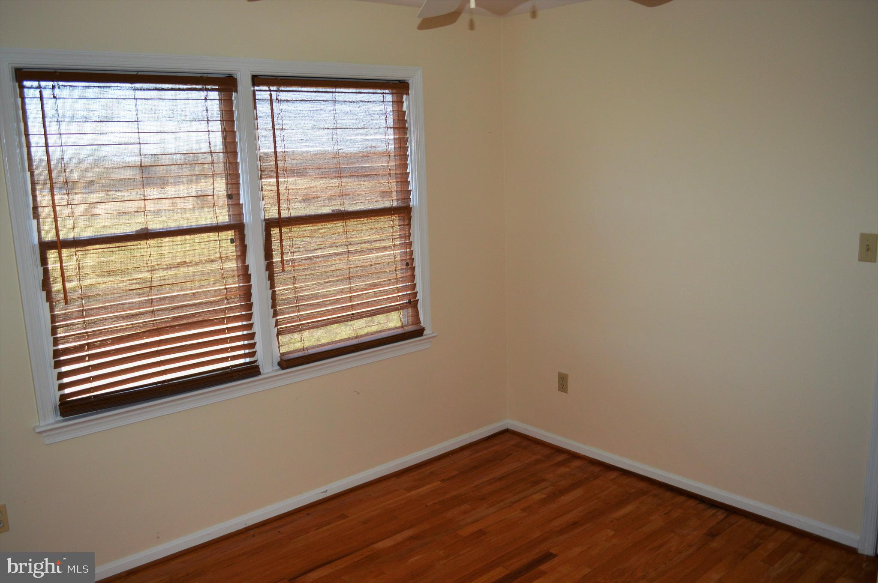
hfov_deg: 62.0
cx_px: 439
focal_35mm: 30
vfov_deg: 43.5
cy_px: 292
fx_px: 731
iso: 400
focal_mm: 20
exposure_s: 1/60
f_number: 4
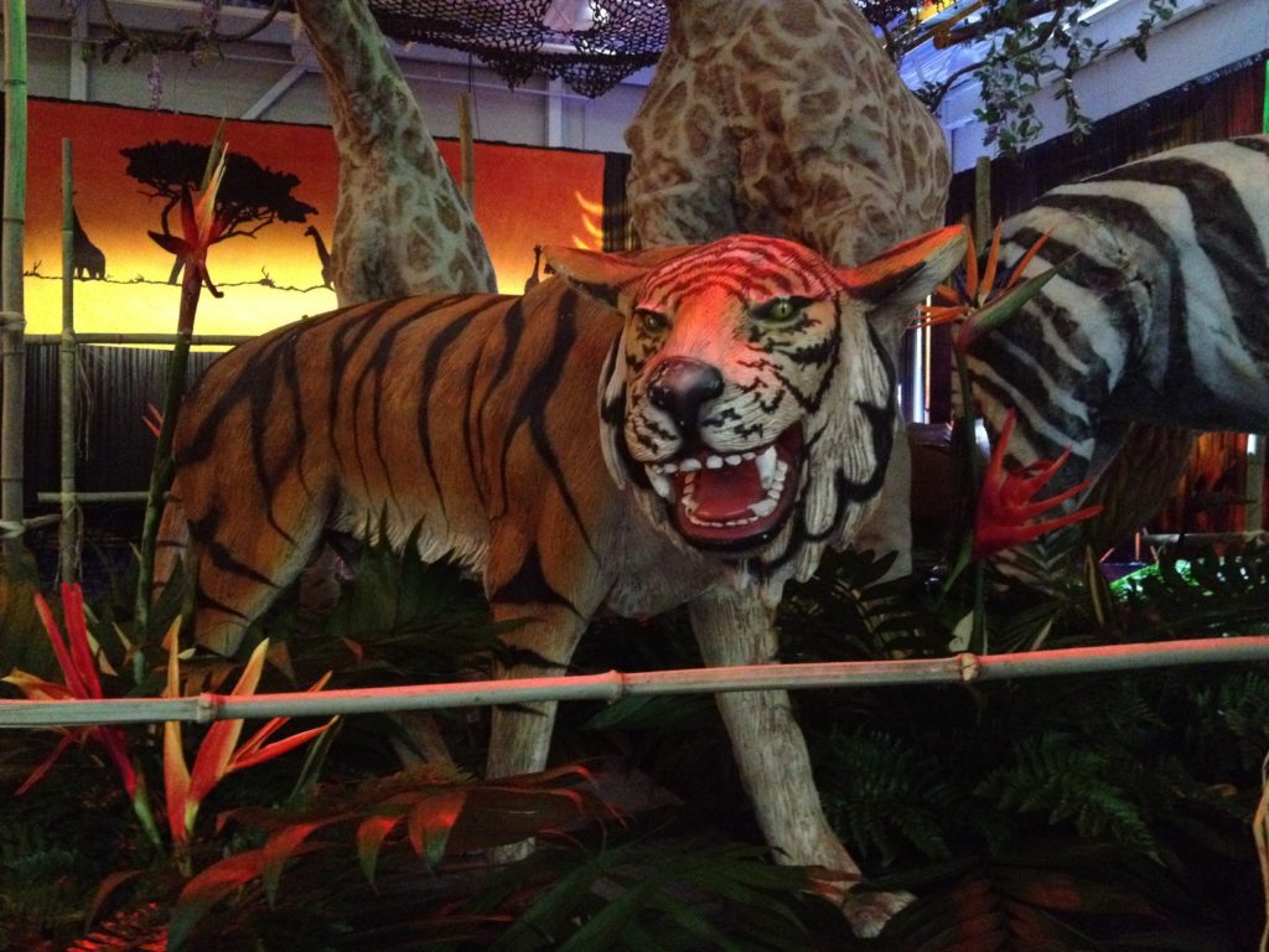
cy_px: 476
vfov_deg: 40.7
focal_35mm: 35
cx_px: 634
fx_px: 1283
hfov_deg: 52.6
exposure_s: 1/15
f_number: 2.4
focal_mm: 4.28
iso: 800
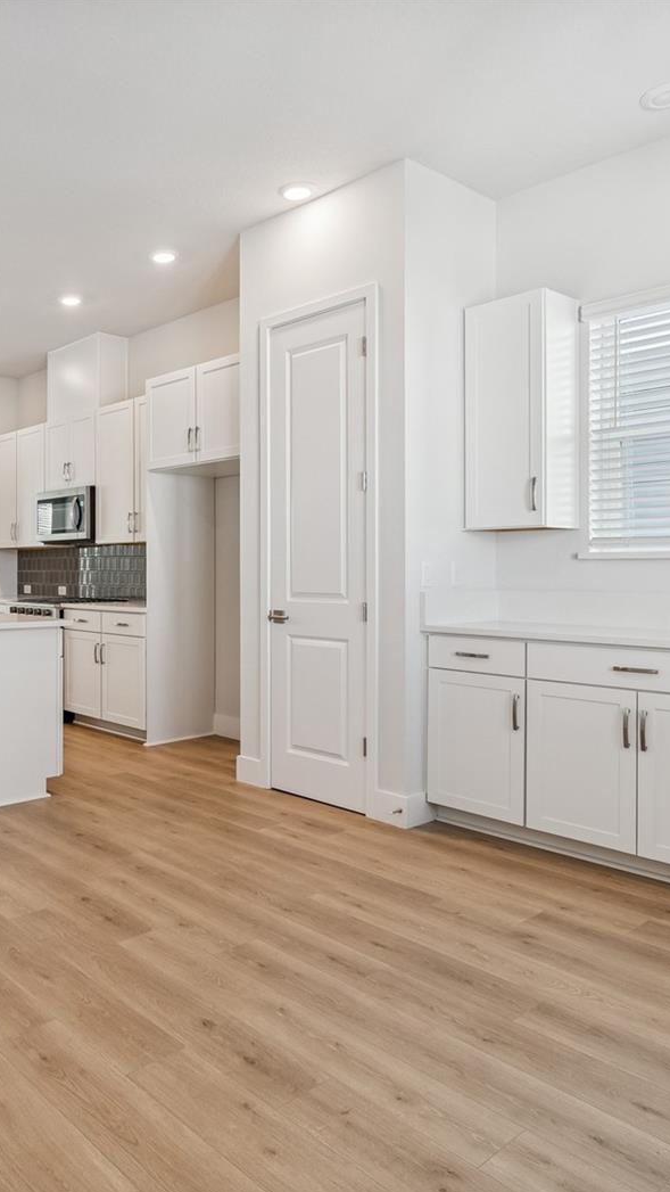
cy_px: 603
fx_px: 758
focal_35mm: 24
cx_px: 119
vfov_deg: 76.3
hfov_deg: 44.9
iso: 100
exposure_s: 1/25
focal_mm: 10
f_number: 7.1
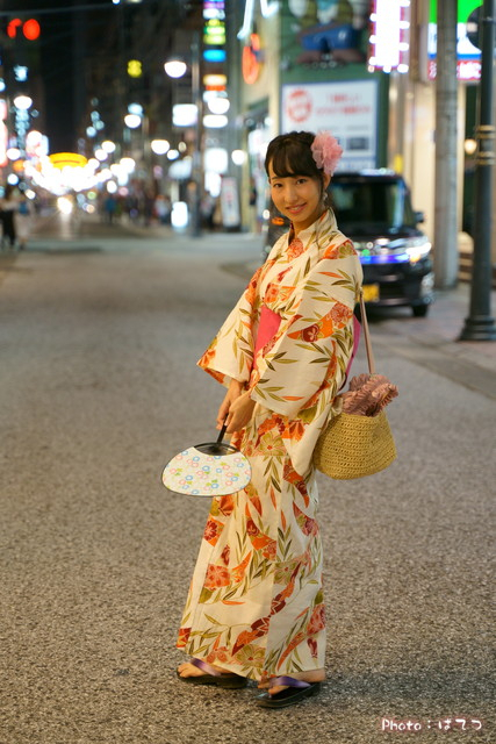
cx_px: 248
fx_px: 1425
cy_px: 372
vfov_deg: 29.2
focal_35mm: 69
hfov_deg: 19.7
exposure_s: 1/80
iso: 500
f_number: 2.8
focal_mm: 69
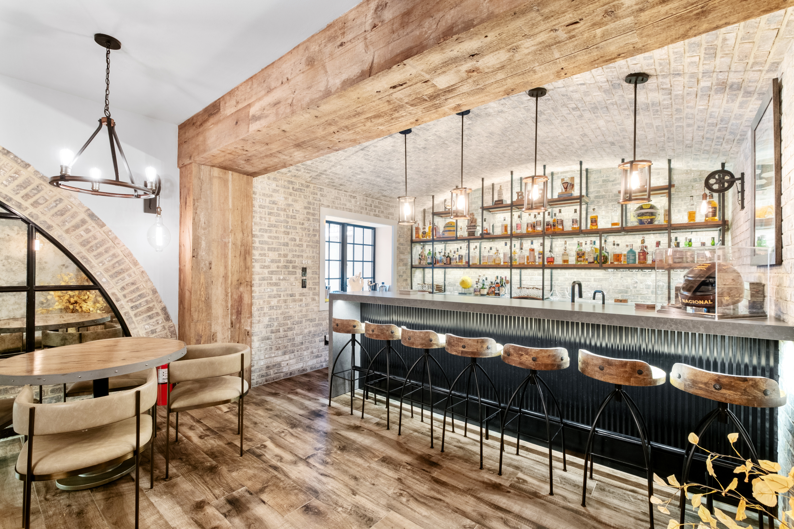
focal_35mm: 15
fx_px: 331
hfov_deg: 100.4
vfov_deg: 77.3
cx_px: 397
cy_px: 264
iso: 320
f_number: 9
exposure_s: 4
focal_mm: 10
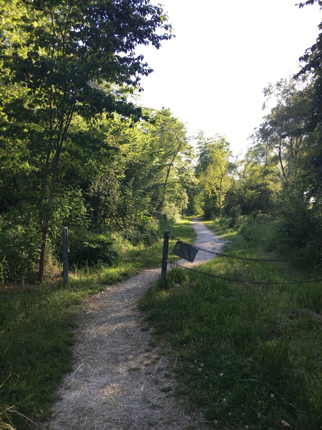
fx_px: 360
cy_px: 215
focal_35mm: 29
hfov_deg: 48.2
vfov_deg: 61.7
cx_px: 161
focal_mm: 4.15
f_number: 2.2
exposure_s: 1/232
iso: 25
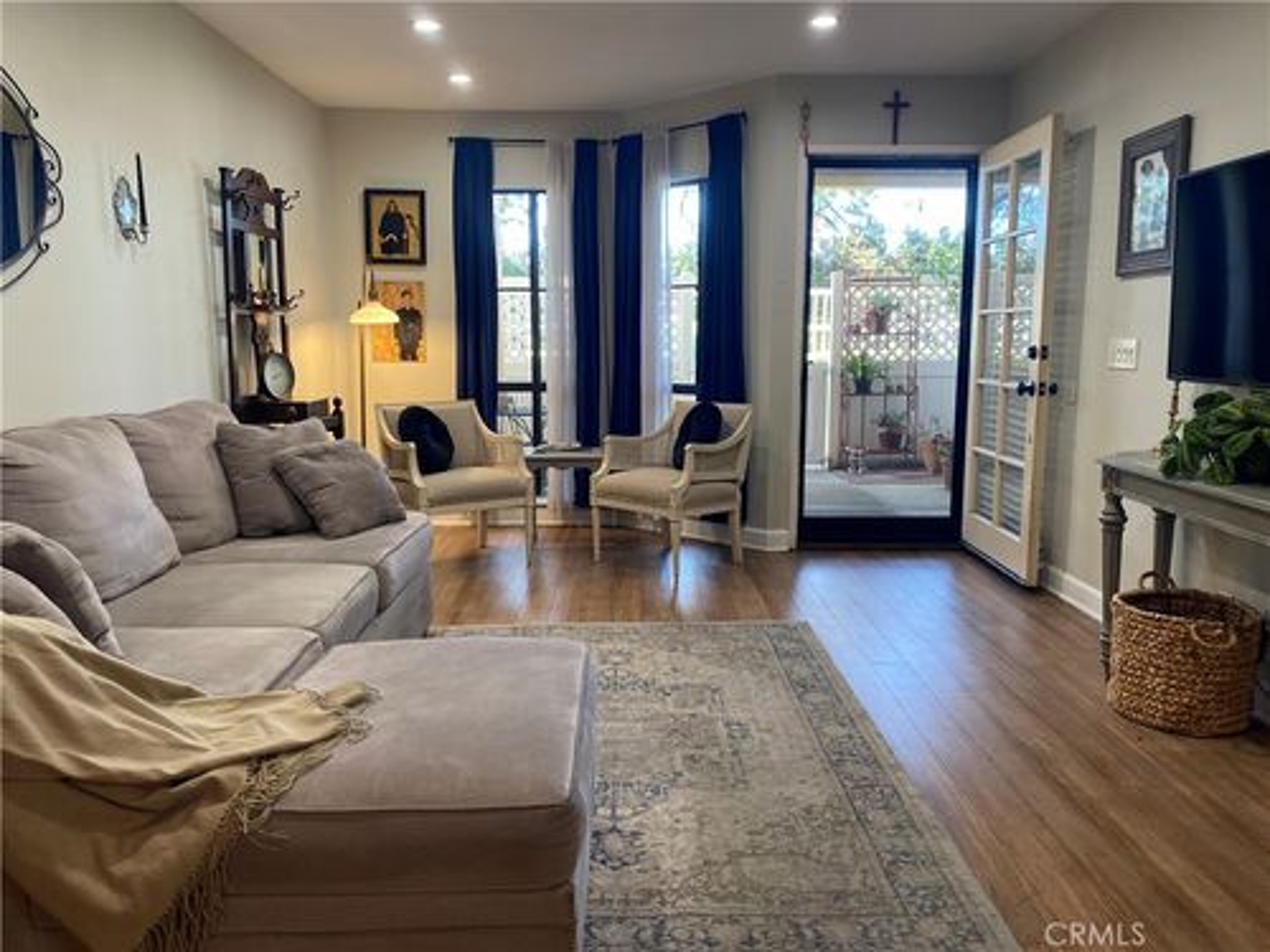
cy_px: 476
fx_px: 954
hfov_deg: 67.3
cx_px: 635
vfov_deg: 53.1
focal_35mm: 26
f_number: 1.8
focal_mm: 4.25
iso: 125
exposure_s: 1/60
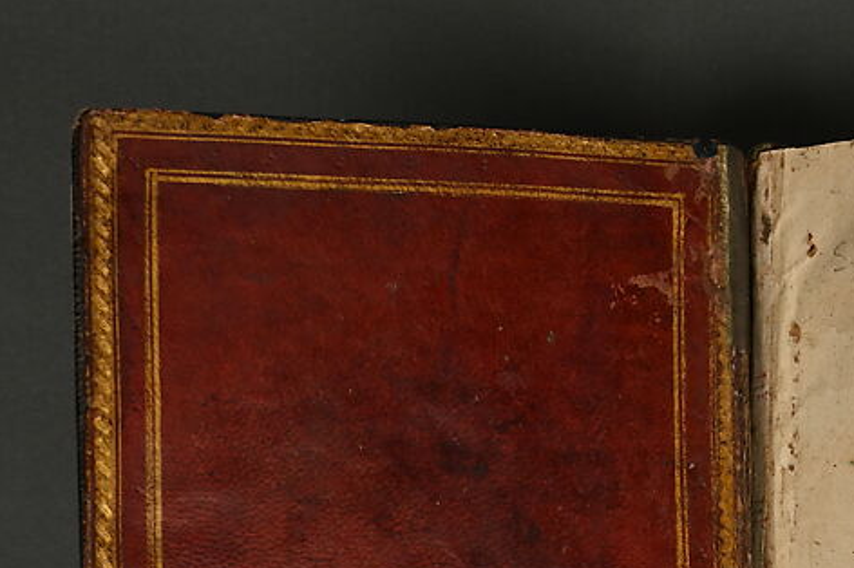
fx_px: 3437
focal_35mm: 145
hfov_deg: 14.0
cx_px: 850
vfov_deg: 9.4
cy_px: 635
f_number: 13
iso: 250
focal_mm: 57
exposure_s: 1/30
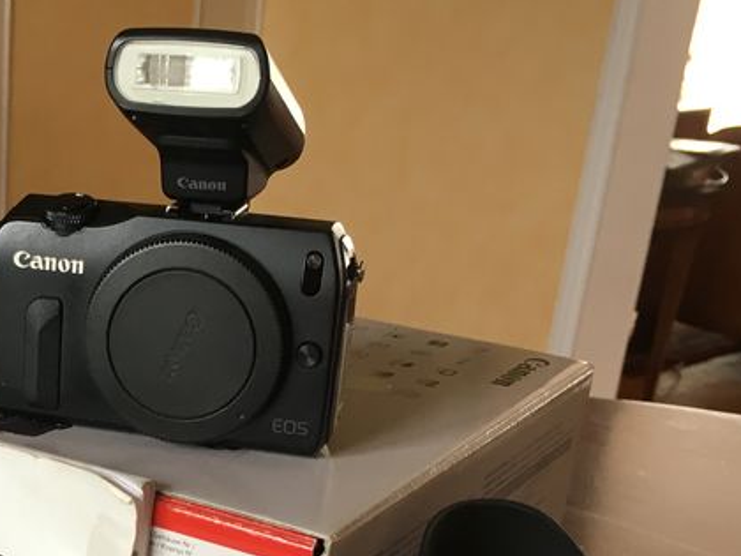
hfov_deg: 26.9
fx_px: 1477
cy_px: 628
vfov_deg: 20.2
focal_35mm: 69
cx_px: 37
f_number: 2.2
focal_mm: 4.15
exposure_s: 1/33
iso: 32
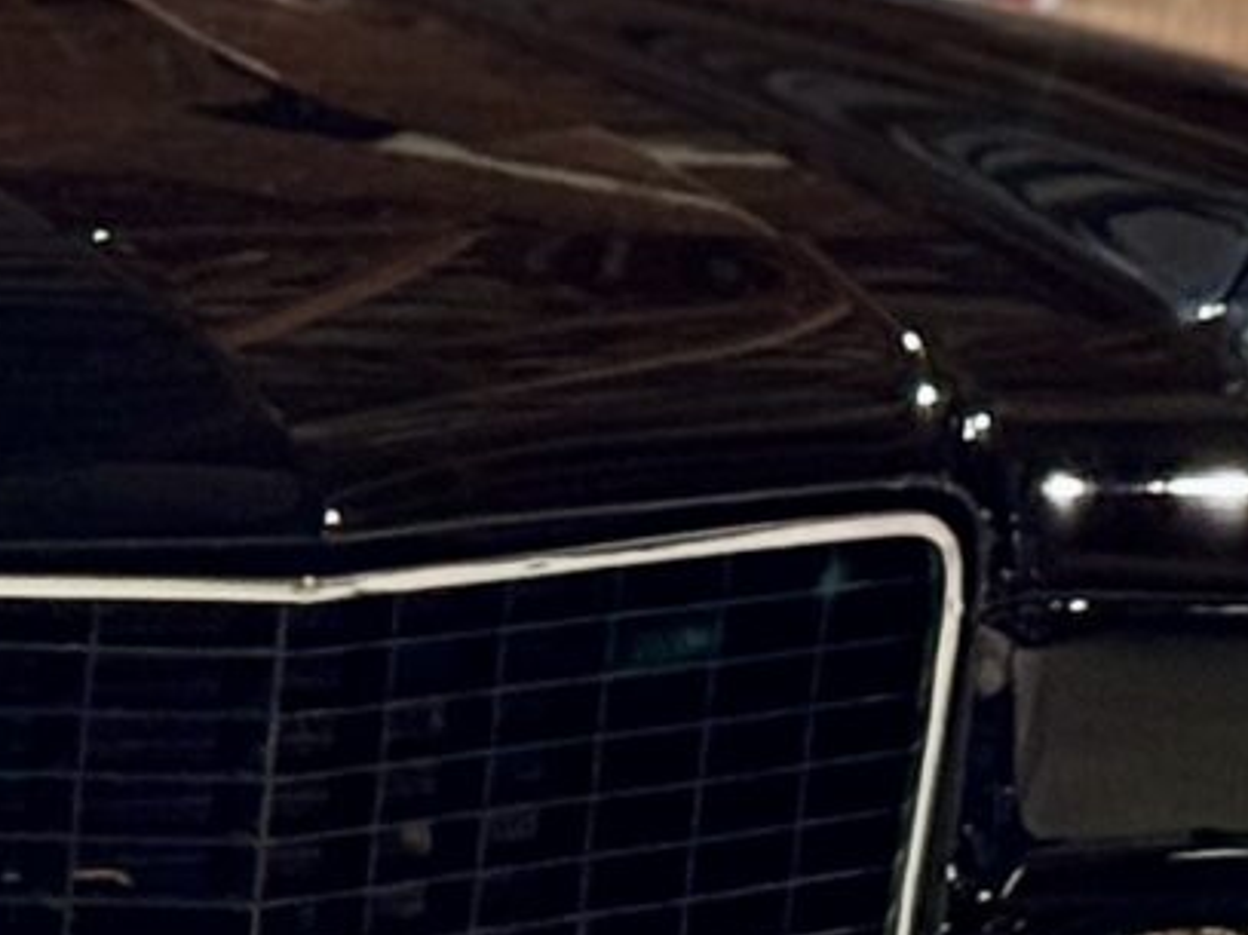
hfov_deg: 6.4
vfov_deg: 4.9
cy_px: -181
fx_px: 10885
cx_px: -1128
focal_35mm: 302
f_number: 1.78
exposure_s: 1/33
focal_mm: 6.76
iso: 500
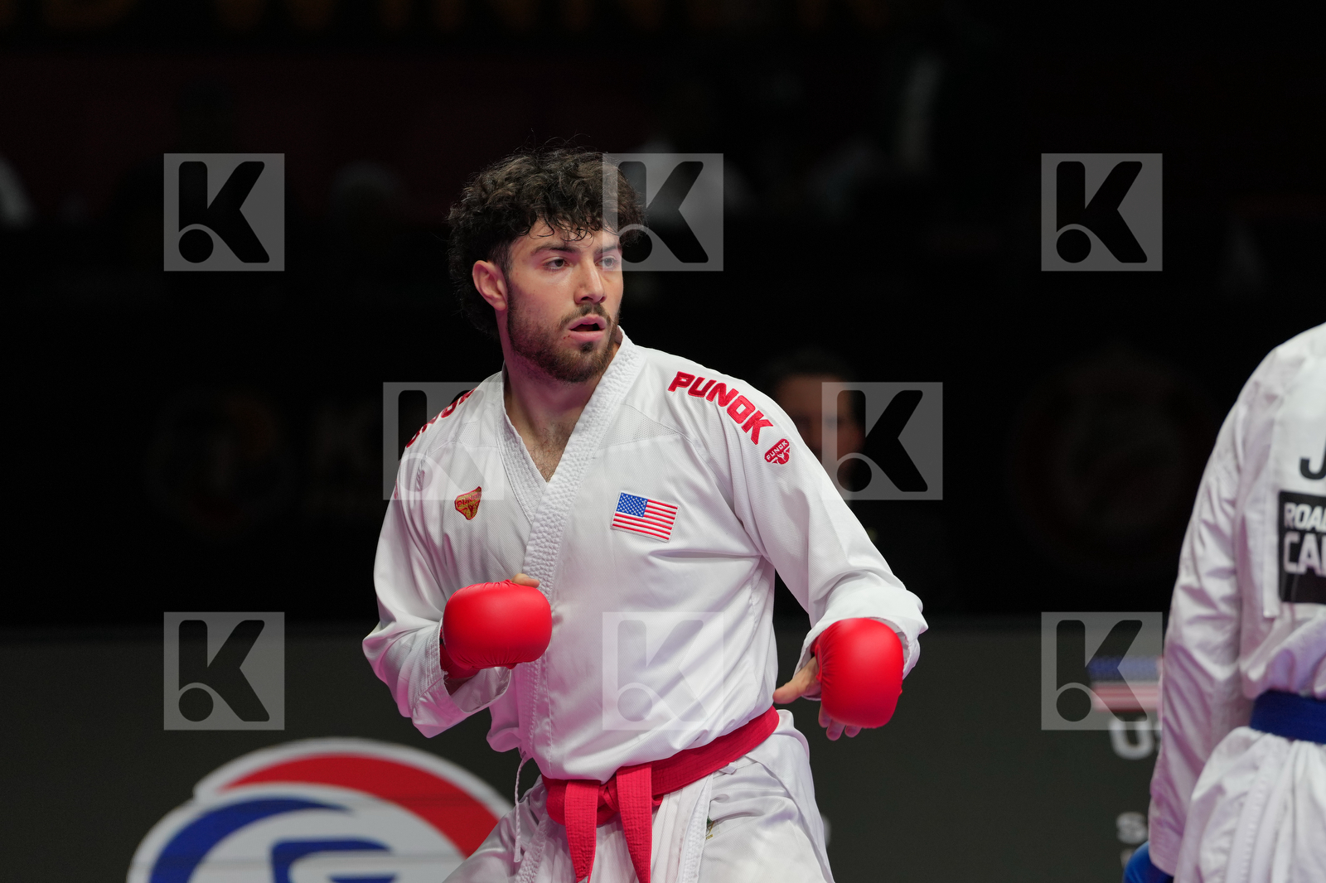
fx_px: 11047
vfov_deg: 4.6
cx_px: 663
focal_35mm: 300
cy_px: 442
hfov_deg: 6.9
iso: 500
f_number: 2.8
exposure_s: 1/1000
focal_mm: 200
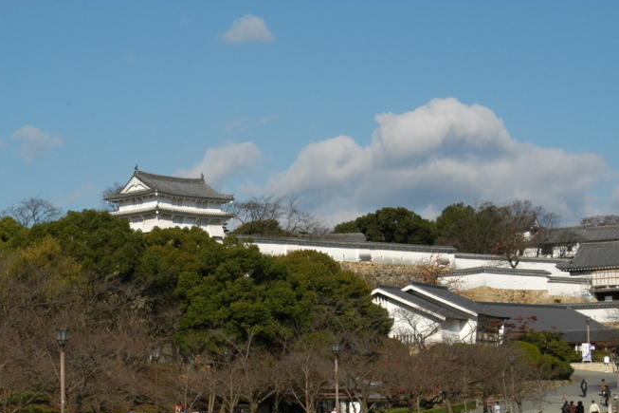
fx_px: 1616
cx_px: 233
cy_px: 300
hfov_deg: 21.6
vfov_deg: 14.5
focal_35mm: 94
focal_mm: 40
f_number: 11
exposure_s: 1/500
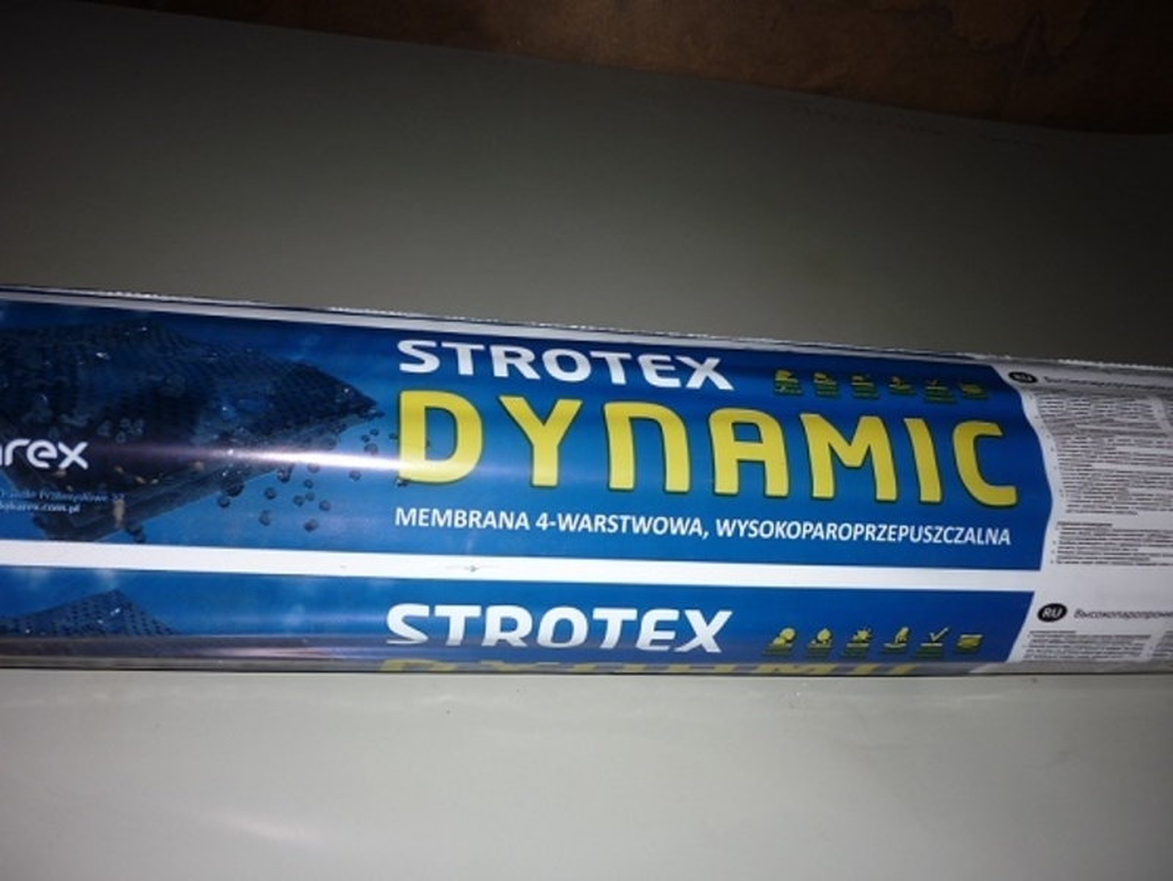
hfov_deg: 55.3
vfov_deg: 43.0
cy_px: 440
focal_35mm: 33
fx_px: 1119
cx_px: 586
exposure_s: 1/125
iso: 100
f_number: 2.8
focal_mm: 5.5
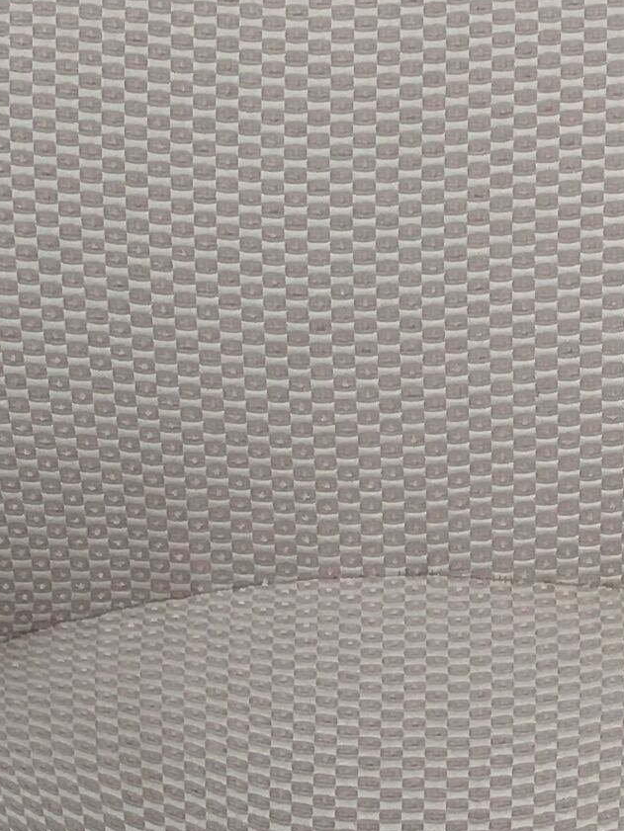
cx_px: 403
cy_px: 1065
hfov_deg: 10.7
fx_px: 3340
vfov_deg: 13.7
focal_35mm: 139
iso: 25
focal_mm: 4.15
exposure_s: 1/33
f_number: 2.2
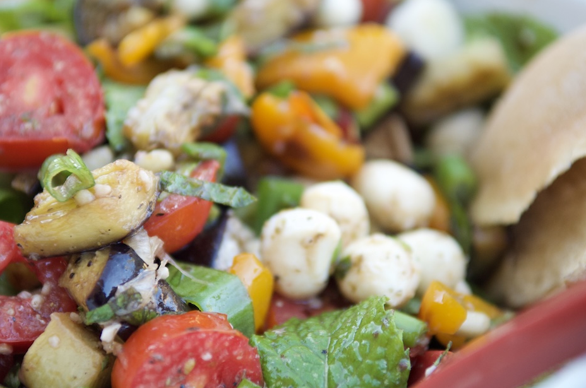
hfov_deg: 19.2
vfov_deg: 12.8
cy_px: 189
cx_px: 215
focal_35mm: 107
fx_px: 1733
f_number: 3.2
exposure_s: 1/200
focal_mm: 55
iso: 800
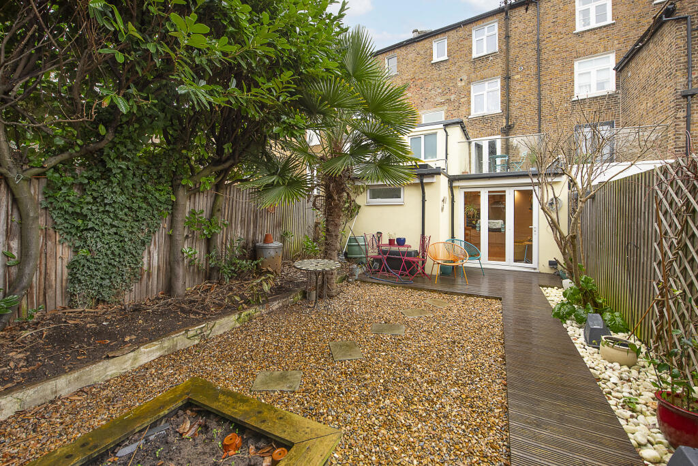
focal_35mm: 14
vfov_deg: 81.3
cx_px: 349
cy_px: 233
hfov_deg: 104.2
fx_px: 272
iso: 500
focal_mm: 14
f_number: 5.6
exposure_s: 1/50
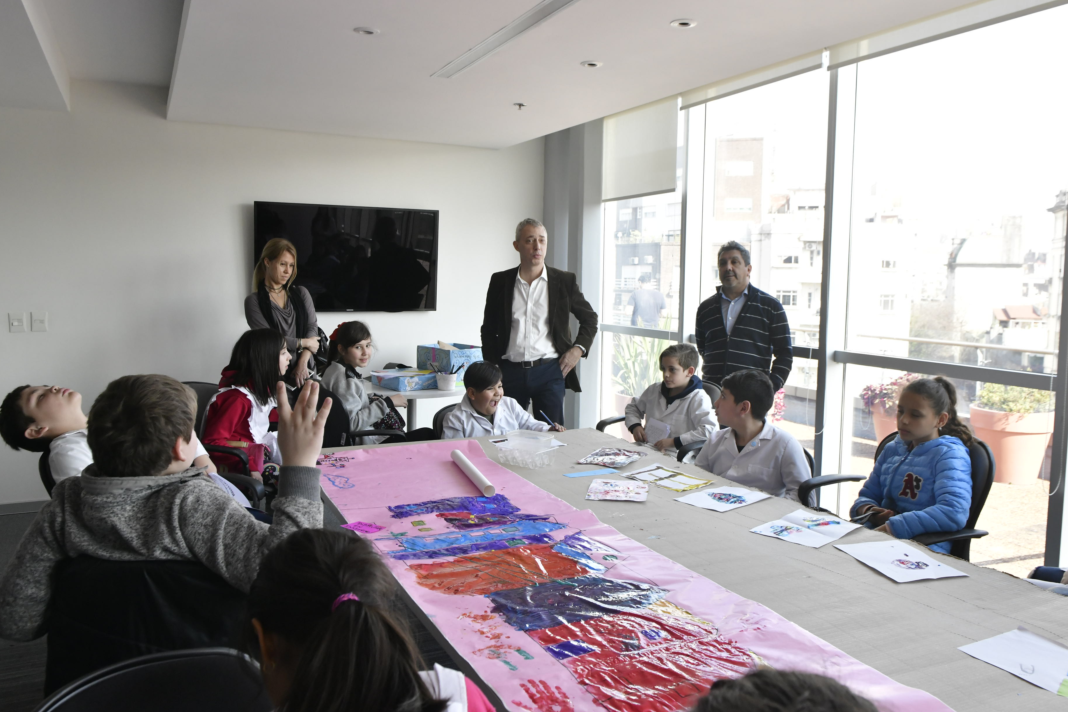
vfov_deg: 47.9
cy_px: 352
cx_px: 527
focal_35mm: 27
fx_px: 801
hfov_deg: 67.4
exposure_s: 1/250
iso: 1600
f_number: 8
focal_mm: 24
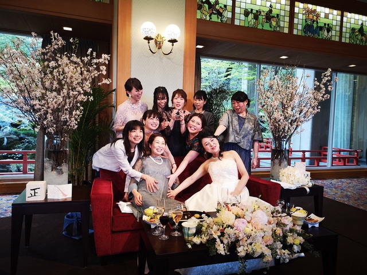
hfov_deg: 65.4
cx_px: 184
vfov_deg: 51.3
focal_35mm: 27
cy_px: 138
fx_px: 286
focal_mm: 3.95
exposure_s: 1/60
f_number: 1.8
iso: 125
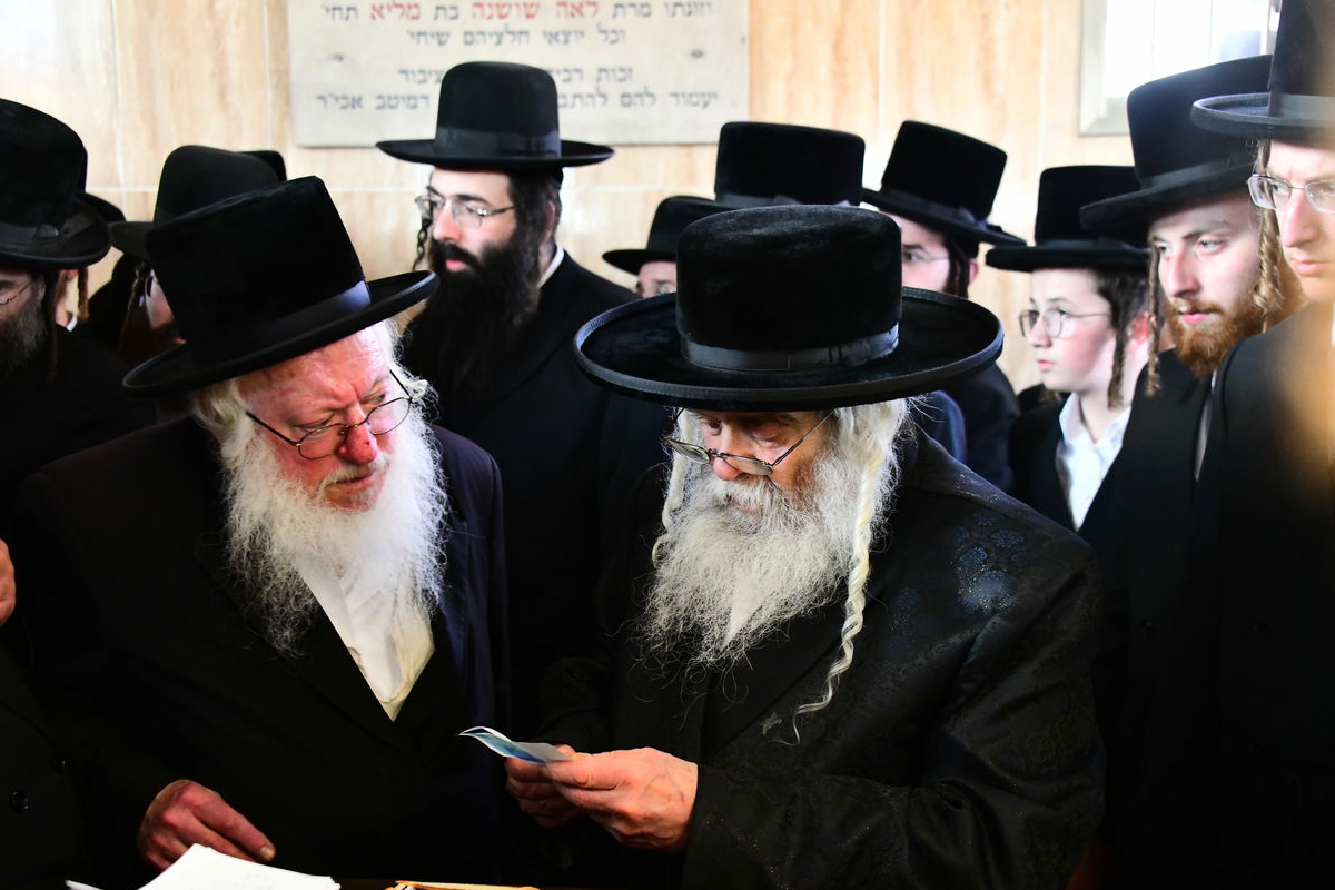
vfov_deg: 24.2
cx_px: 710
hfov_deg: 35.6
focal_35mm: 56
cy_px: 511
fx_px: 2077
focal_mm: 48
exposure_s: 1/80
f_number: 5
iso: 5000
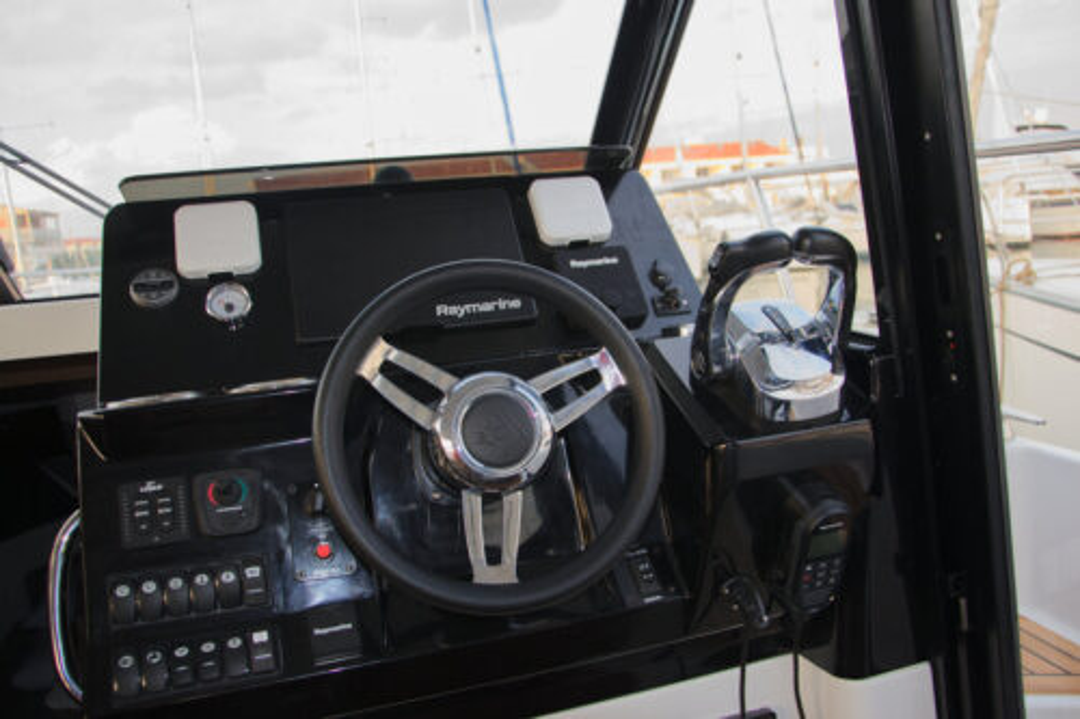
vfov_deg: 47.9
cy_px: 360
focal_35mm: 27
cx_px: 540
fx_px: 810
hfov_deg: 67.4
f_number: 4
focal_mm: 18
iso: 400
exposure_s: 1/80
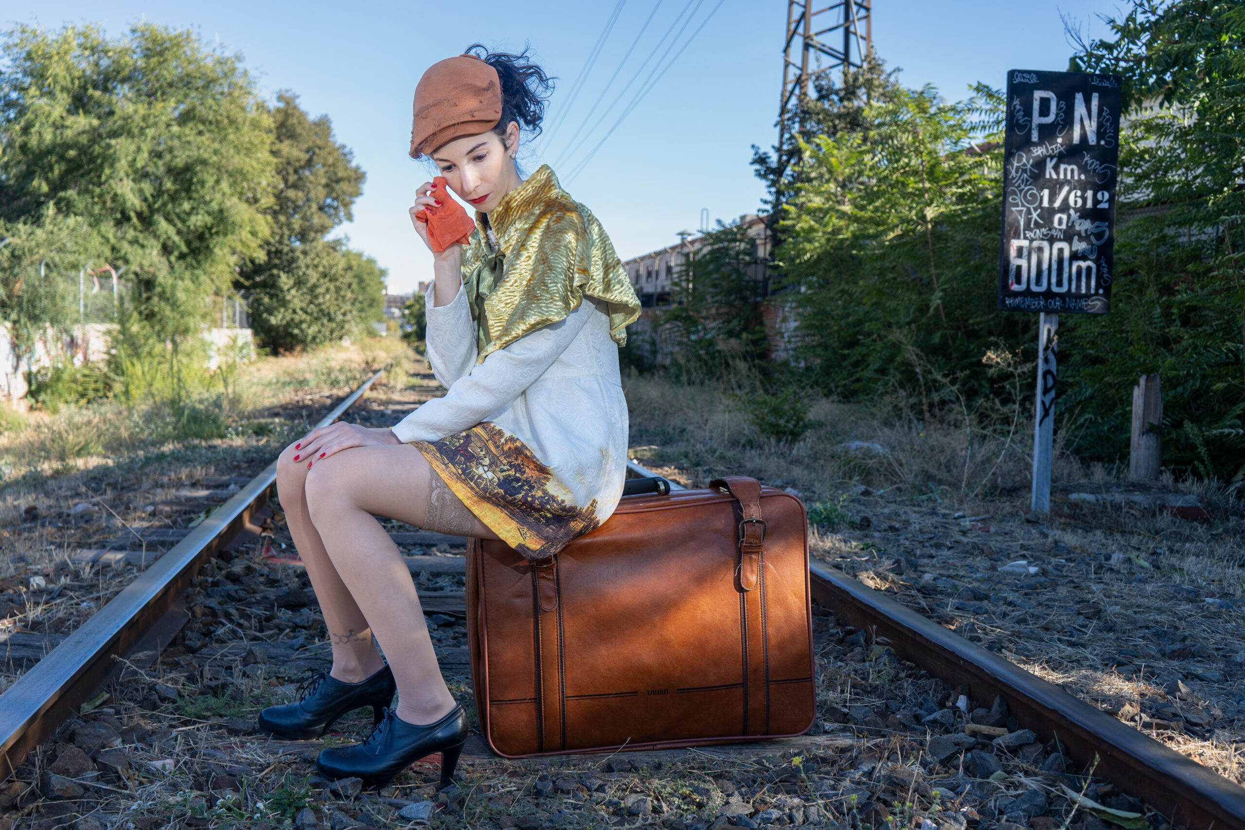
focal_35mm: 32
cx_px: 622
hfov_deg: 58.7
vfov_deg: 41.1
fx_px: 1107
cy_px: 415
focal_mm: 32
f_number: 5
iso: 100
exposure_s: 1/125
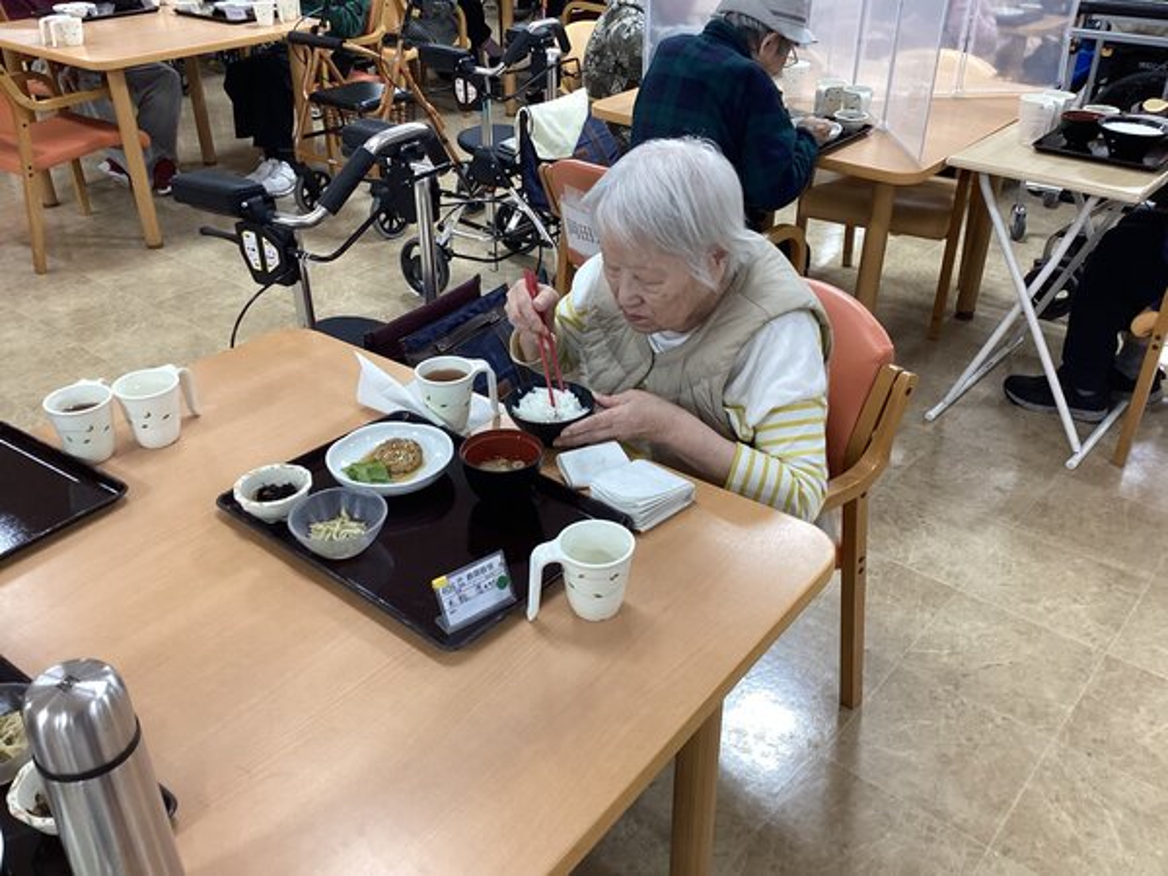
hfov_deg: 58.4
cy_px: 438
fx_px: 1046
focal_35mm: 31
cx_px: 584
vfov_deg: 45.4
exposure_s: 1/60
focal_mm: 3.3
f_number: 2.4
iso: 100
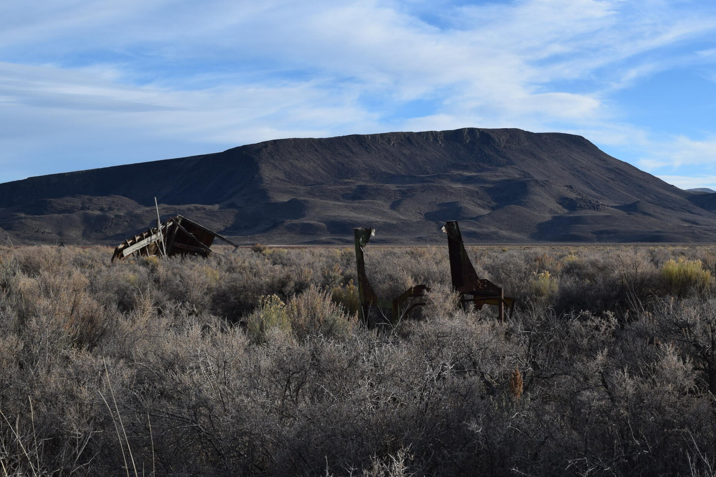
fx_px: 1332
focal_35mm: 67
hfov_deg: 29.8
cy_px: 313
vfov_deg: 20.2
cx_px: 488
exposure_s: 1/400
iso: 200
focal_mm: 28
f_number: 10
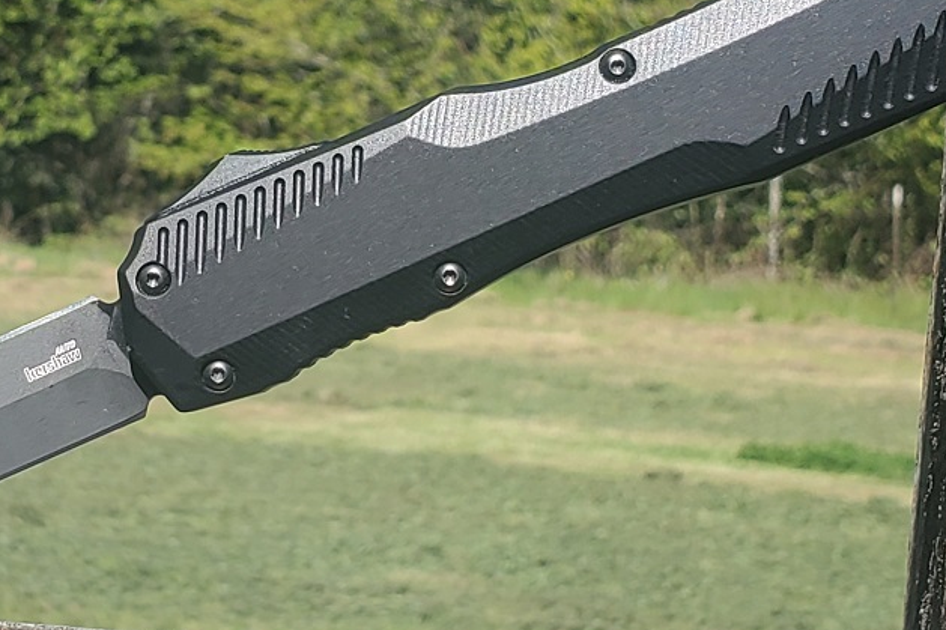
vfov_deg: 31.1
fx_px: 1130
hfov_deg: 44.2
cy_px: 278
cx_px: 259
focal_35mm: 43
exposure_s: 1/1206
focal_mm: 4.3
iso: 50
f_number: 2.4
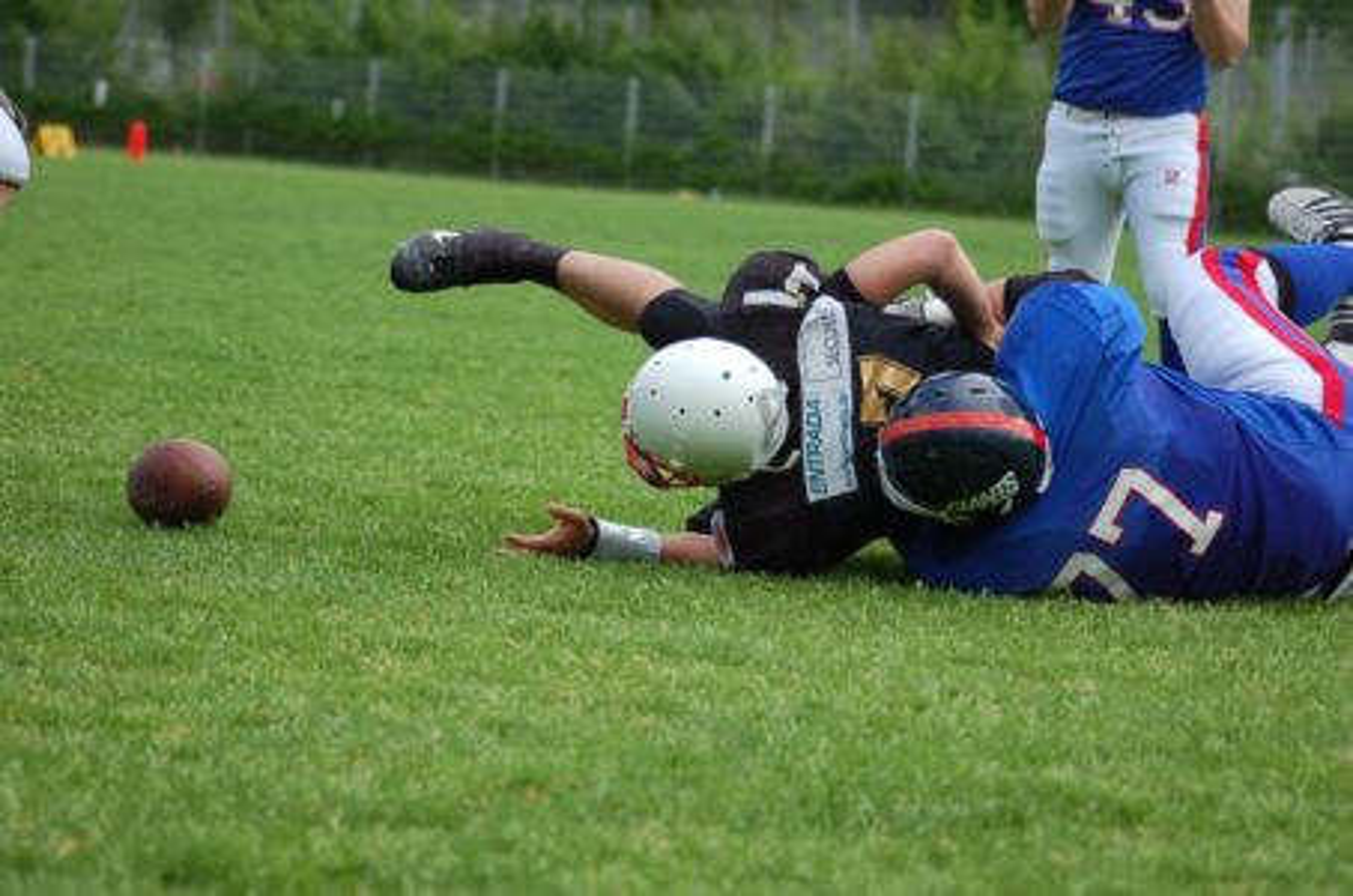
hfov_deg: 13.7
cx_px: 676
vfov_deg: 9.1
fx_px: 5626
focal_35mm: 150
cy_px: 448
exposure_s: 1/1000
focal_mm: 100
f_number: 4.2
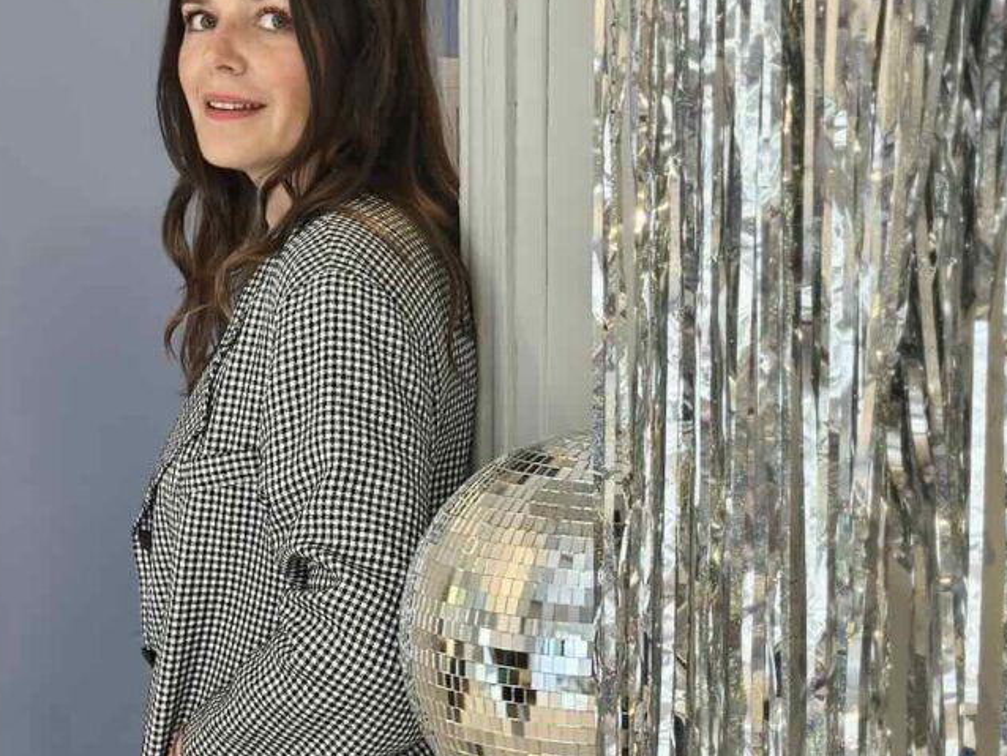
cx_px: 431
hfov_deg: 25.3
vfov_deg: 19.1
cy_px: 395
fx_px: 2241
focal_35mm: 77
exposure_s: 1/56
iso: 200
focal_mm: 6.86
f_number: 1.78
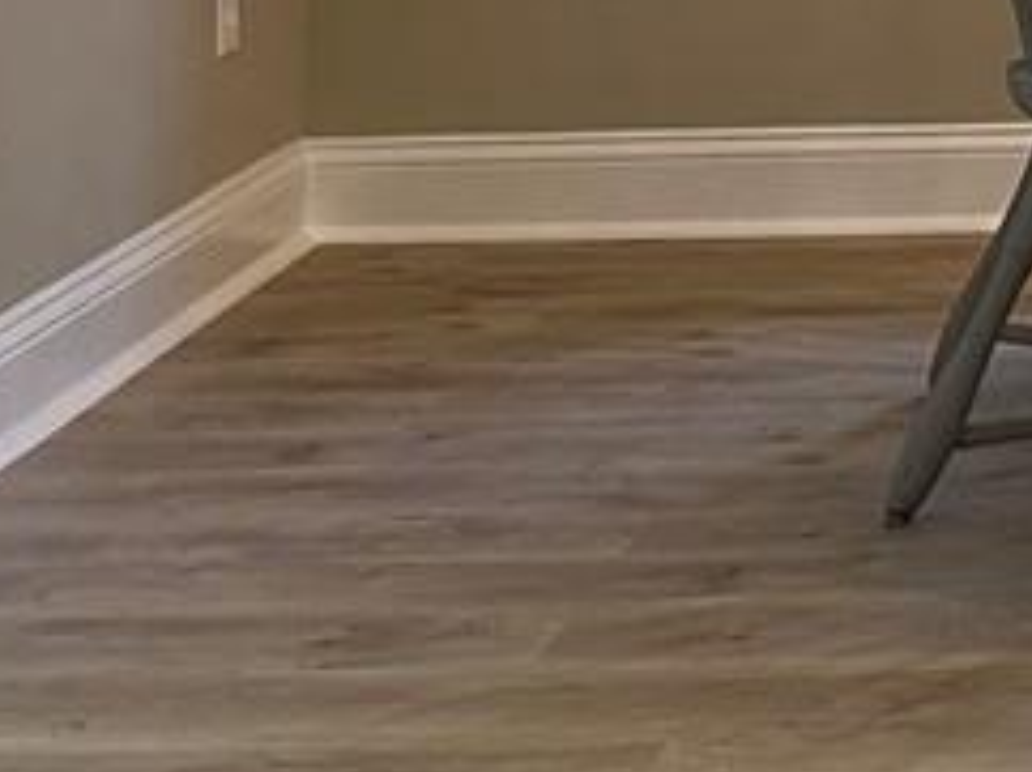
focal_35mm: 159
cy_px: -422
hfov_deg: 11.3
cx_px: 1996
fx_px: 4736
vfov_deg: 9.1
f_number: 1.78
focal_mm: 6.86
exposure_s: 1/120
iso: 160
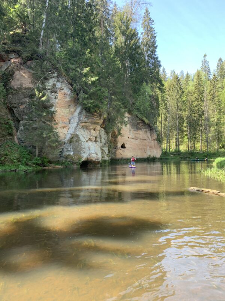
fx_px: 225
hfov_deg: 53.1
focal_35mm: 26
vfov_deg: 67.3
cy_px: 150
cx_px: 112
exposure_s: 1/122
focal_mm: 4.25
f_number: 1.8
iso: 25
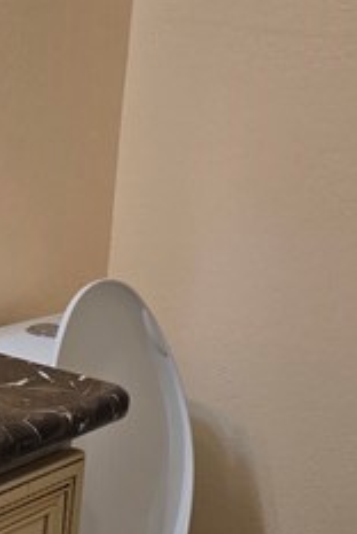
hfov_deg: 12.9
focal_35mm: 105
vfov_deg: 19.3
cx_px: -25
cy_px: 142
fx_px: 1557
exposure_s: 1/120
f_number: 1.7
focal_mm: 6.3
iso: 100
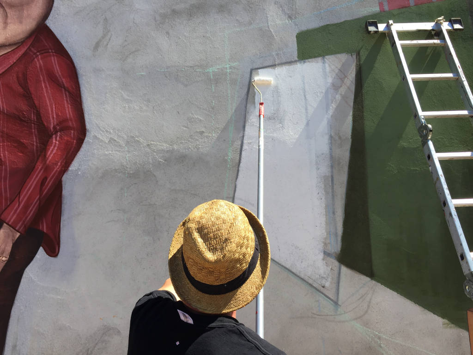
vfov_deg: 48.2
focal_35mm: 29
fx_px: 396
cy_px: 178
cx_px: 236
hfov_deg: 61.7
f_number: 2.2
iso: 32
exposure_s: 1/898
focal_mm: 4.15
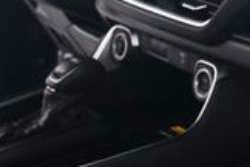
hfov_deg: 14.8
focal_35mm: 134
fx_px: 930
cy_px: -3
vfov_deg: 10.1
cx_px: 293
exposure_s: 1/160
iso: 100
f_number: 4
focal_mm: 23
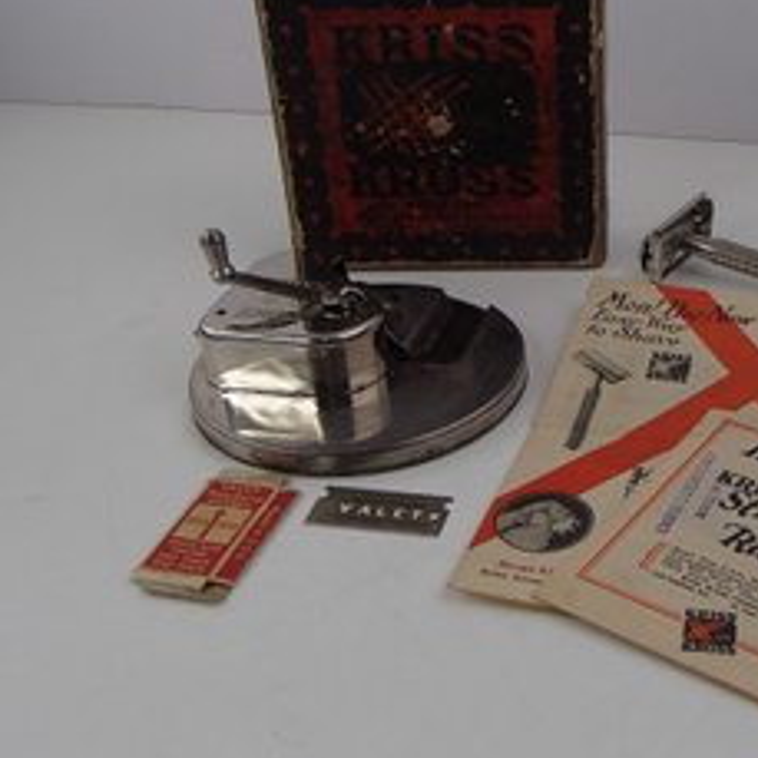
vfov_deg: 34.6
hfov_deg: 34.0
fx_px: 1214
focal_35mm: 49
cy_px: 336
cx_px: 564
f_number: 4.7
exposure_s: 1/160
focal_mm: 6.64
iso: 100
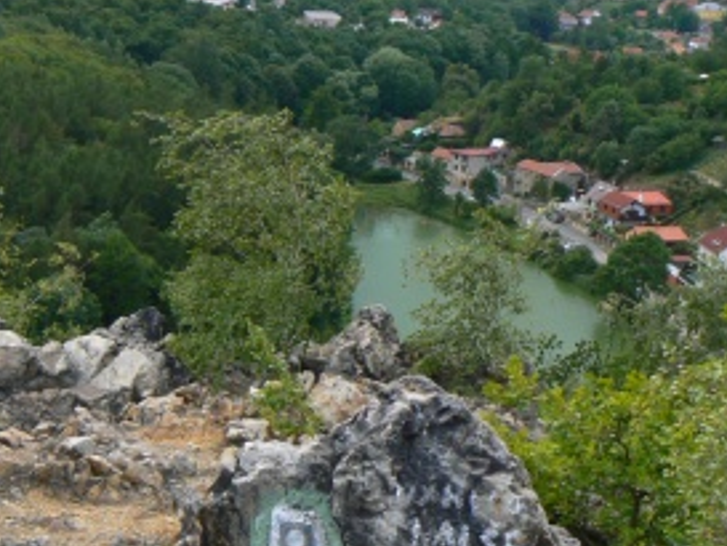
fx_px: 1387
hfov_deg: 29.3
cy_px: 350
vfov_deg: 22.2
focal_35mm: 66
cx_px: 277
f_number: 5.6
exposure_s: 1/200
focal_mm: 6
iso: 80
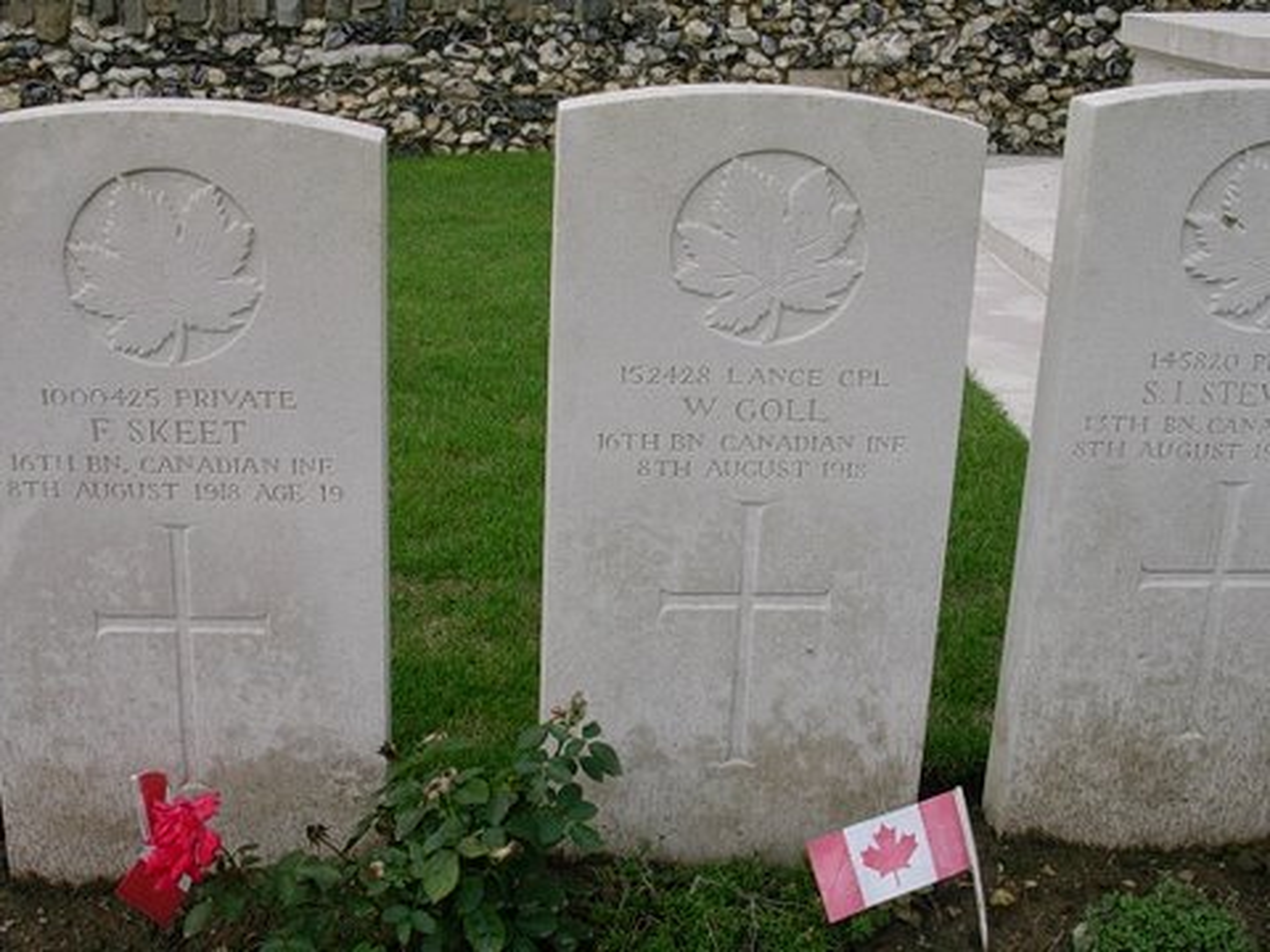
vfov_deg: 32.2
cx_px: 635
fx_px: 1651
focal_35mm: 45
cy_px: 476
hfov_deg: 42.1
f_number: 5.8
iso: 70
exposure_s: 1/222
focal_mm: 6.7
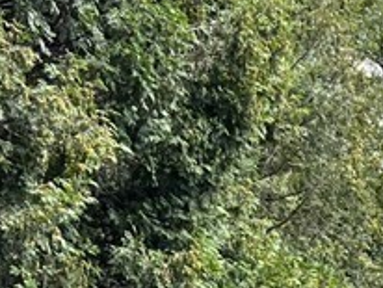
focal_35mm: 129
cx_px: 524
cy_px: 565
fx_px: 1429
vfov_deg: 10.6
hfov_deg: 14.5
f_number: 1.5
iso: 50
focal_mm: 5.7
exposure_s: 1/718
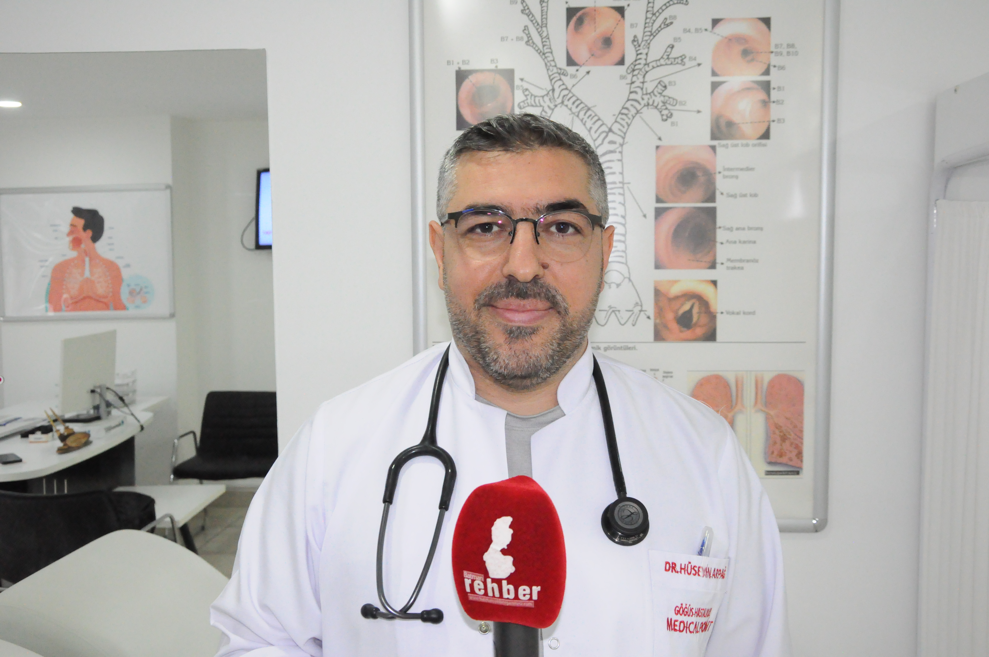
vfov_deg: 39.9
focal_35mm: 33
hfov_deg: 57.3
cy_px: 328
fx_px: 905
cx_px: 494
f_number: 6.3
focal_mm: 22
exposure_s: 1/200
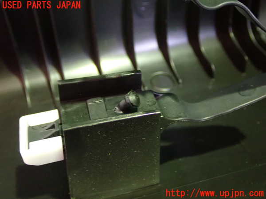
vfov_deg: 32.9
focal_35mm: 44
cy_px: 100
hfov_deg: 42.9
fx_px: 338
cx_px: 133
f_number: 2.9
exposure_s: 1/10
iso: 1250
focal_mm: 7.84
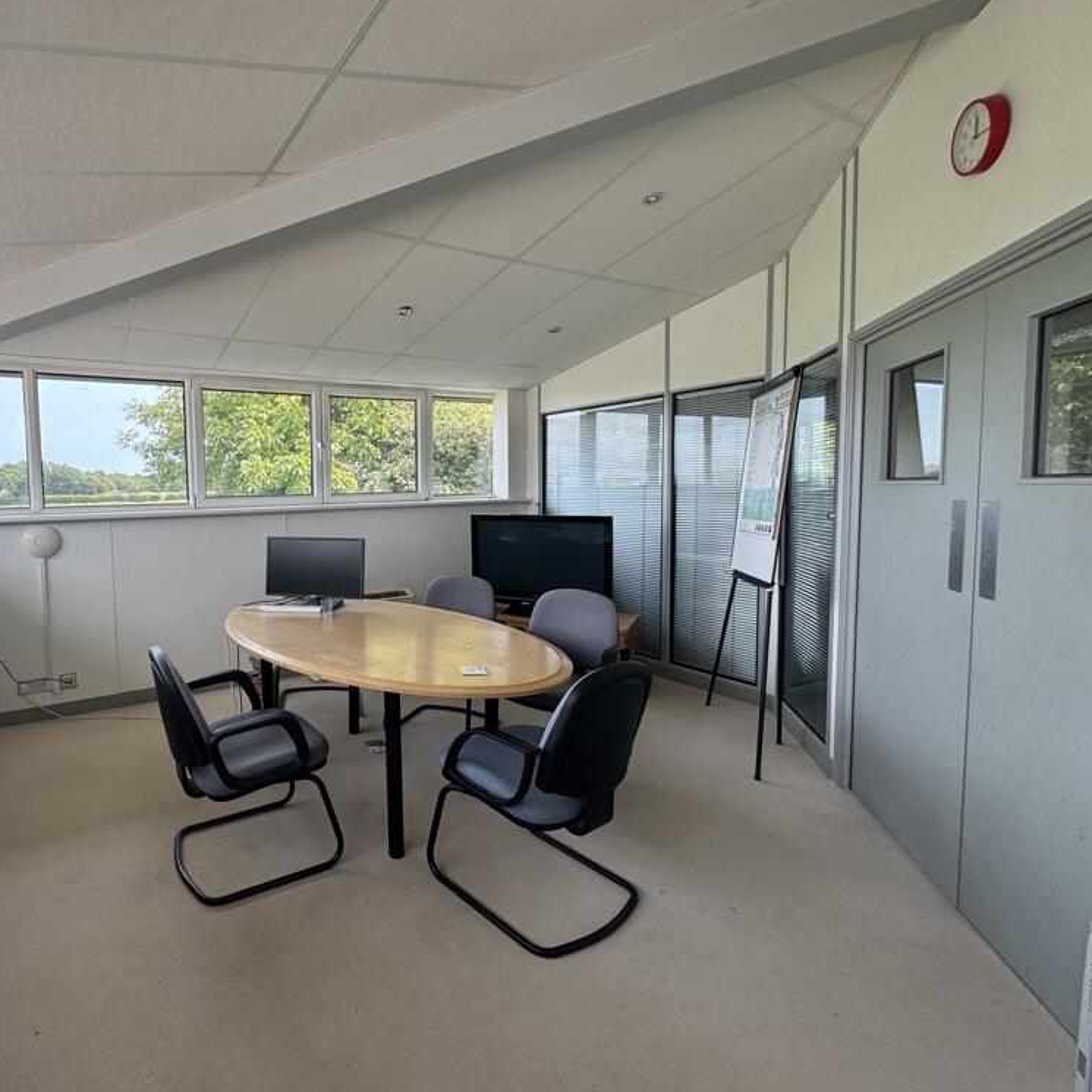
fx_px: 607
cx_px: 346
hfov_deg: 80.6
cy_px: 532
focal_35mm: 17
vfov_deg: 84.0
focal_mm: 2.22
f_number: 2.2
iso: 40
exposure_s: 1/166
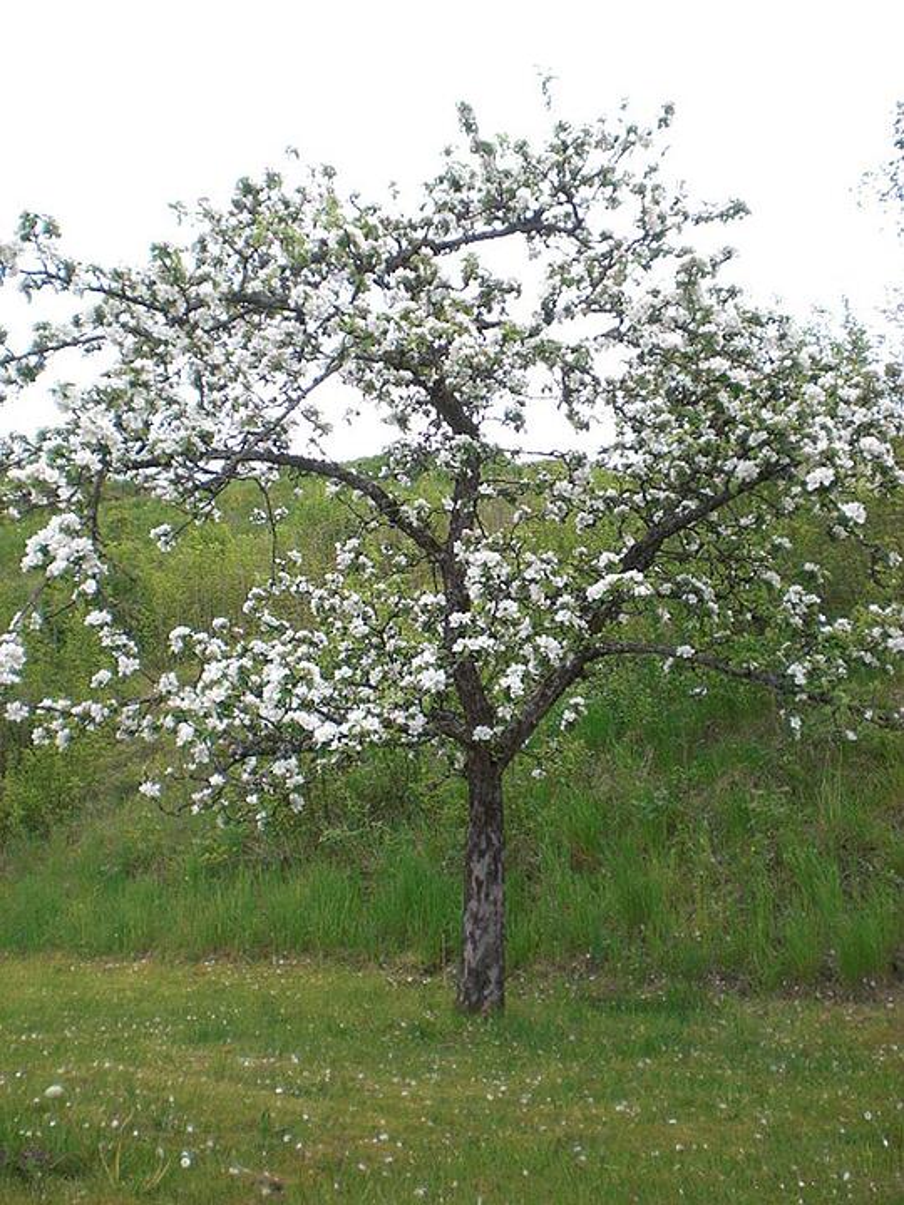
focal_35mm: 38
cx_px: 452
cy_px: 602
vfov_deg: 49.0
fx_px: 1323
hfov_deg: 37.7
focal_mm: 6.3
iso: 64
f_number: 3.1
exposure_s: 1/250
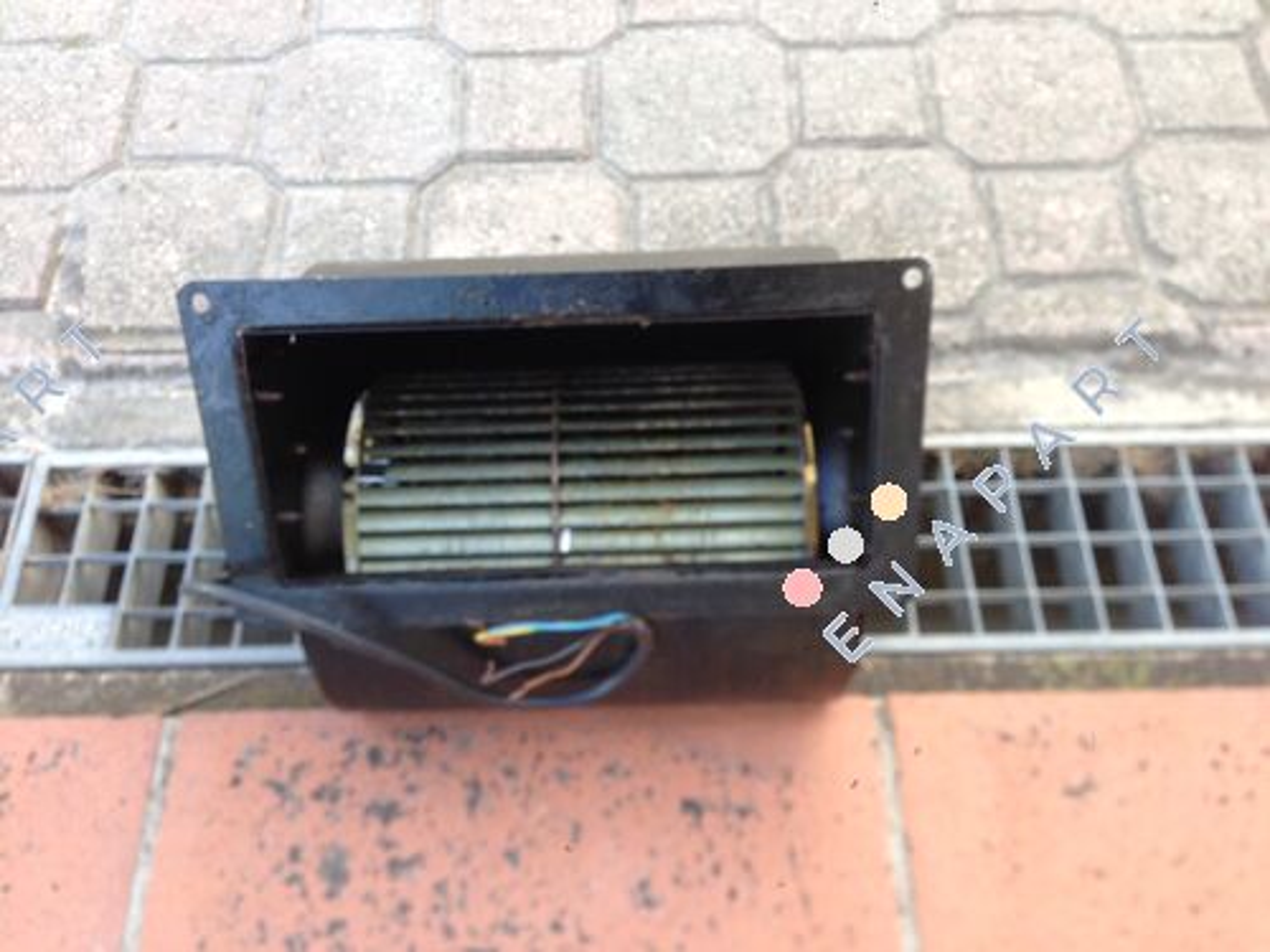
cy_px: 476
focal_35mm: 33
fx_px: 1211
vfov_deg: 42.9
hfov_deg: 55.4
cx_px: 635
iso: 50
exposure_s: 1/132
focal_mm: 4.12
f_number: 2.4
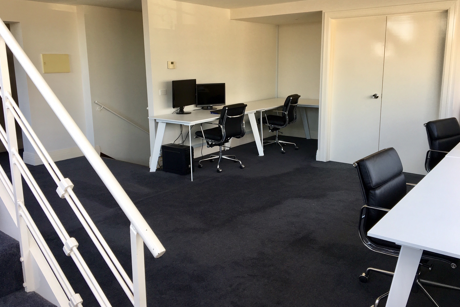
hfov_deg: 60.3
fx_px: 396
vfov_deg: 42.3
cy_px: 136
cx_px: 234
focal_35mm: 31
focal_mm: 4.15
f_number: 2.2
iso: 25
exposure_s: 1/33
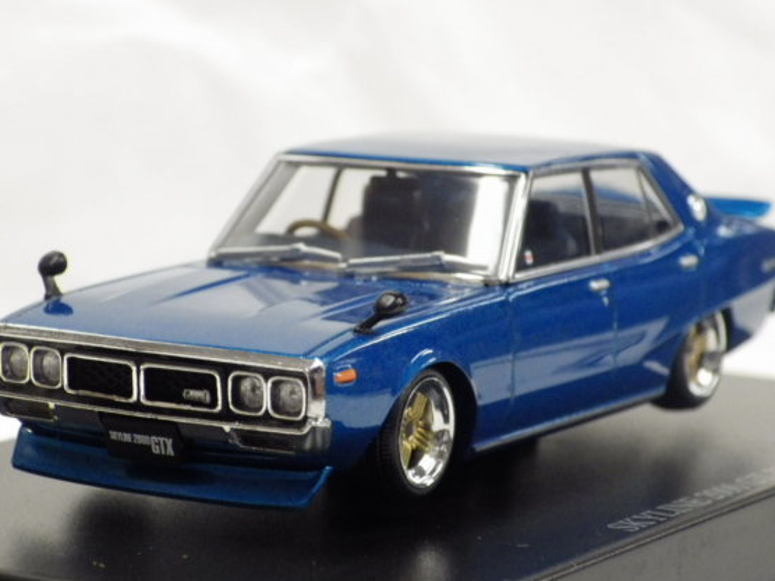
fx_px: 3067
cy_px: 309
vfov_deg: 10.8
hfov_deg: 14.4
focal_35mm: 137
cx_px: 375
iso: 800
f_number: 4.8
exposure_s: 1/40
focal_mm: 21.3
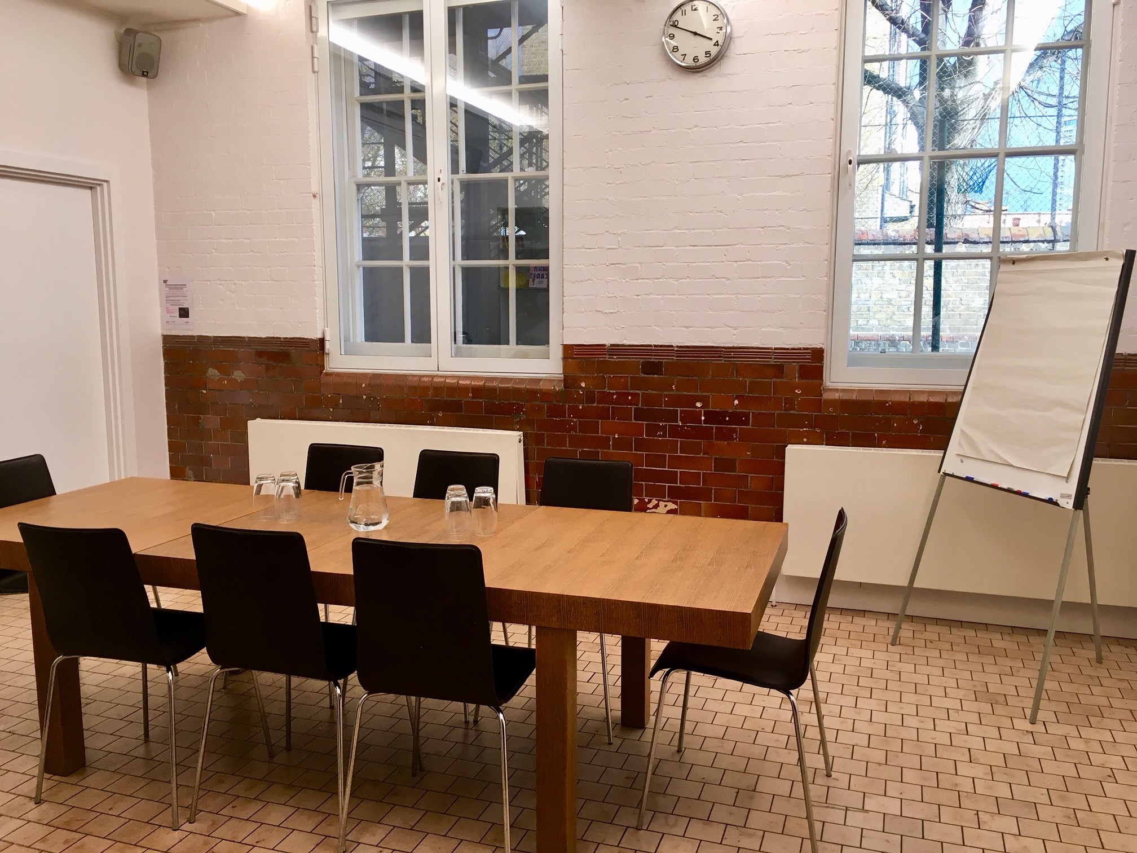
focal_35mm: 29
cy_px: 426
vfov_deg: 48.2
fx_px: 953
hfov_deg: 61.7
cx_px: 568
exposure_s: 1/33
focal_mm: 4.15
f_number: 2.2
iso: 25
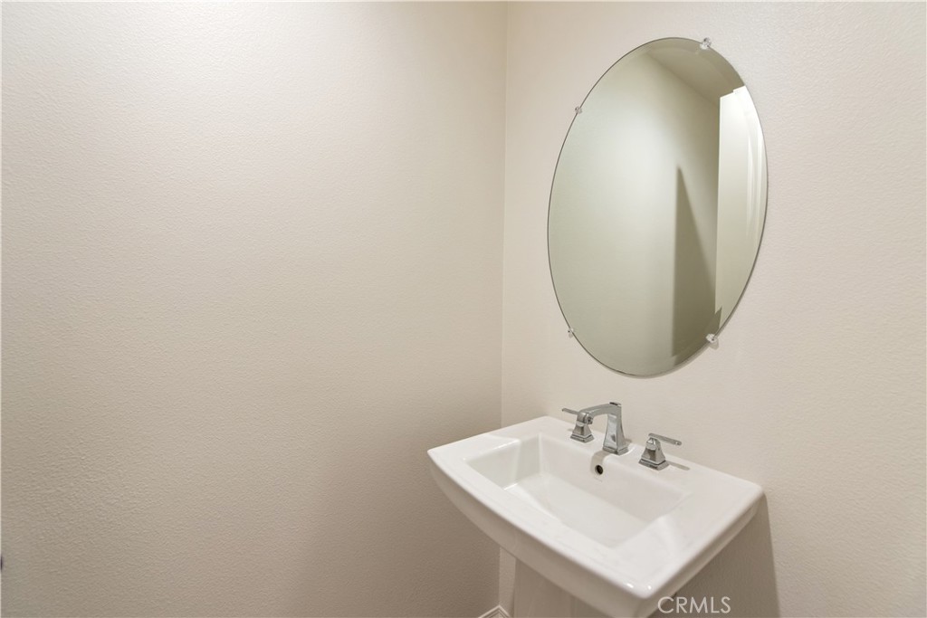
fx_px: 361
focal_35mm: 14
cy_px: 309
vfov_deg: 81.2
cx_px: 464
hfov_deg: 104.2
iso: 400
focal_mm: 14
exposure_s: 1/60
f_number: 4
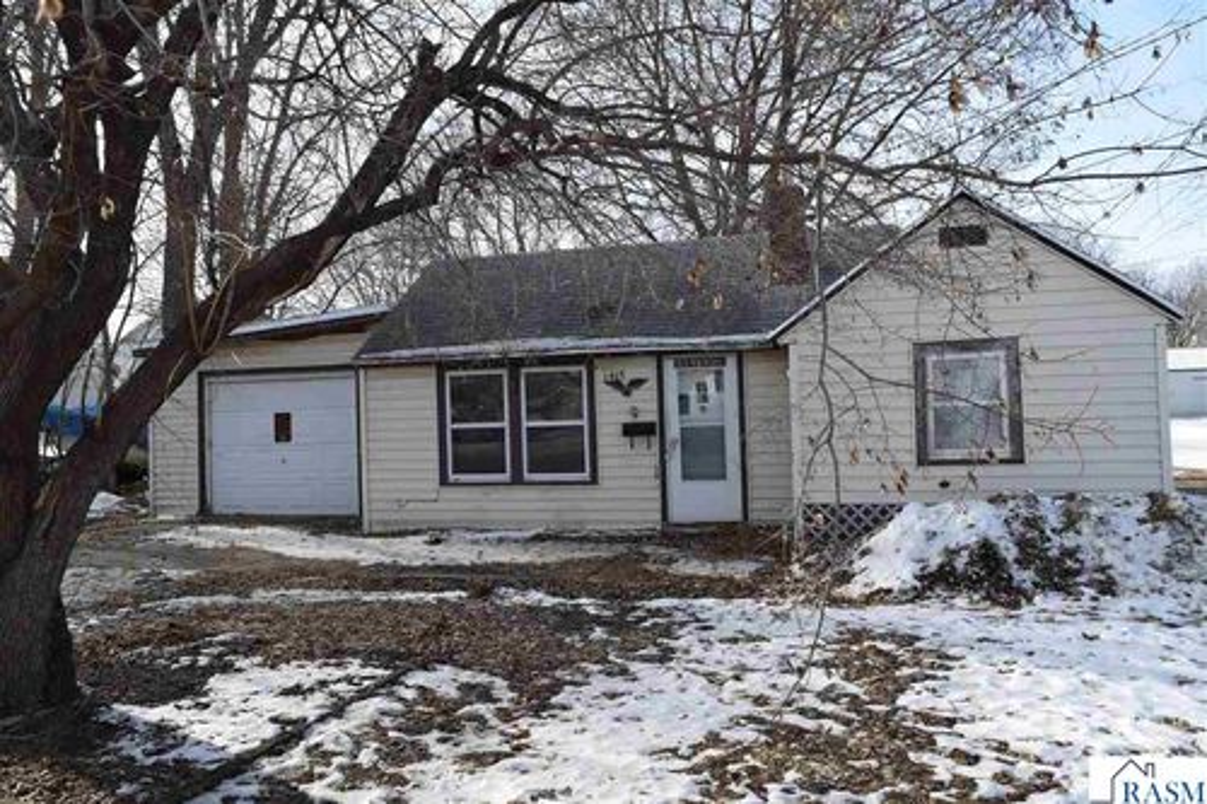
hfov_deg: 67.4
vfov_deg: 47.9
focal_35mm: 27
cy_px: 402
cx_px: 604
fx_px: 905
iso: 200
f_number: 8
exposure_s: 1/250
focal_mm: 18
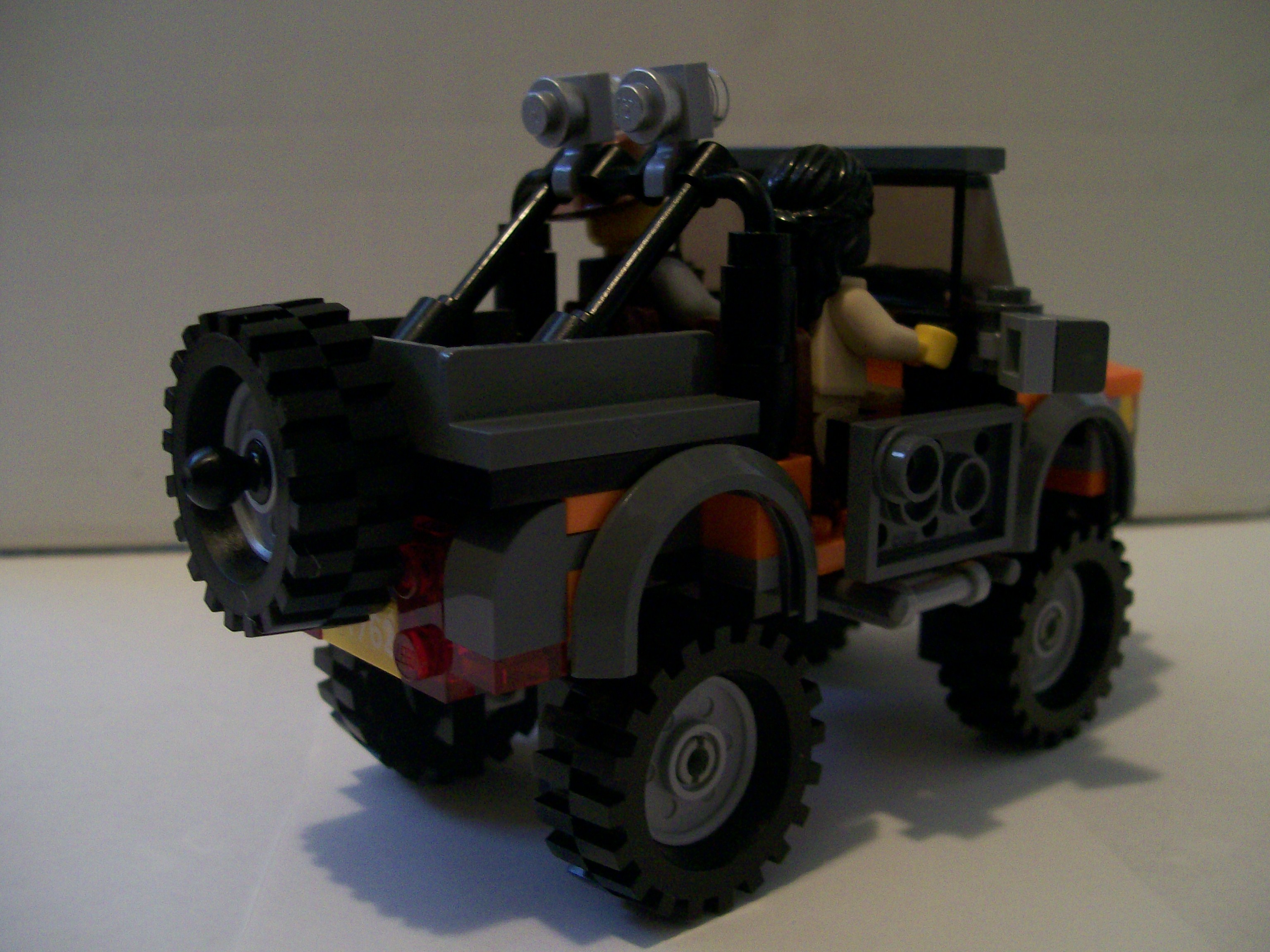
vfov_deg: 39.7
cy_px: 476
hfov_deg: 51.4
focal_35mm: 36
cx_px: 635
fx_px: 1321
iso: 160
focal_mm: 6
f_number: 2.7
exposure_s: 1/8
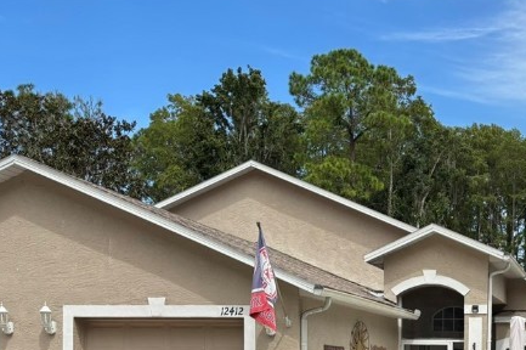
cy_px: 395
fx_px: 934
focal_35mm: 64
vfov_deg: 20.2
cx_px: 463
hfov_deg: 30.2
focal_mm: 5.96
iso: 50
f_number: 1.6
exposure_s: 1/2451
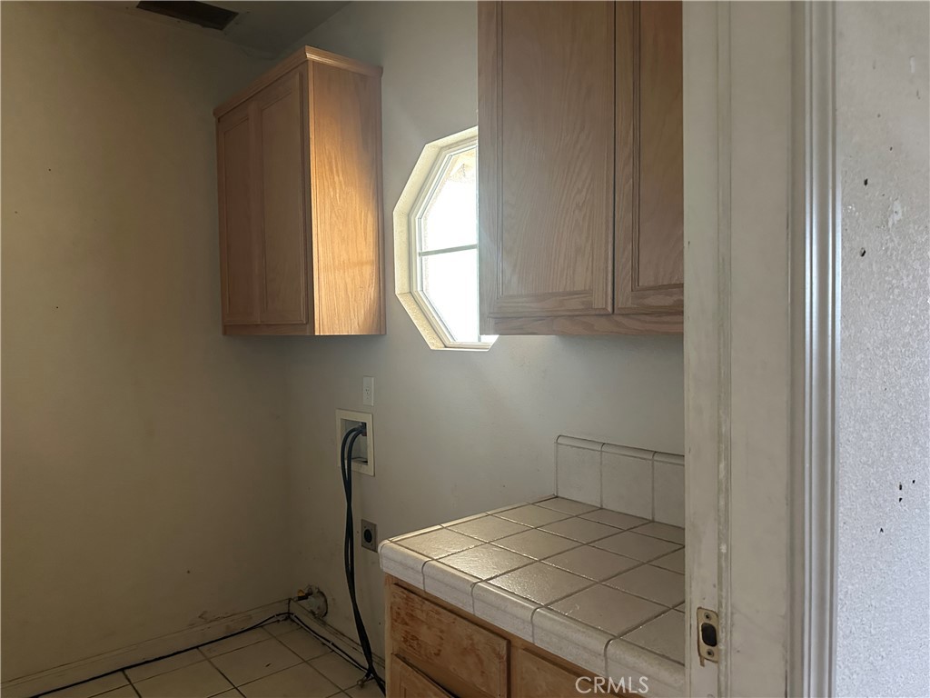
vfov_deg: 56.8
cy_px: 349
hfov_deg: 71.6
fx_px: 645
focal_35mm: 24
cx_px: 465
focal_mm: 6.86
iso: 640
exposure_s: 1/60
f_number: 1.78
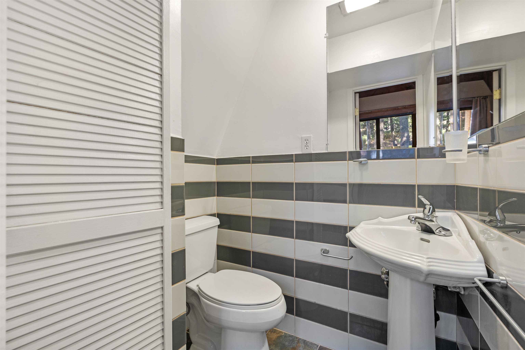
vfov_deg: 73.7
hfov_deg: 96.7
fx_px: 233
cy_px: 175
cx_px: 262
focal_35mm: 16
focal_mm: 16
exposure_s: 1/10
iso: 500
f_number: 8
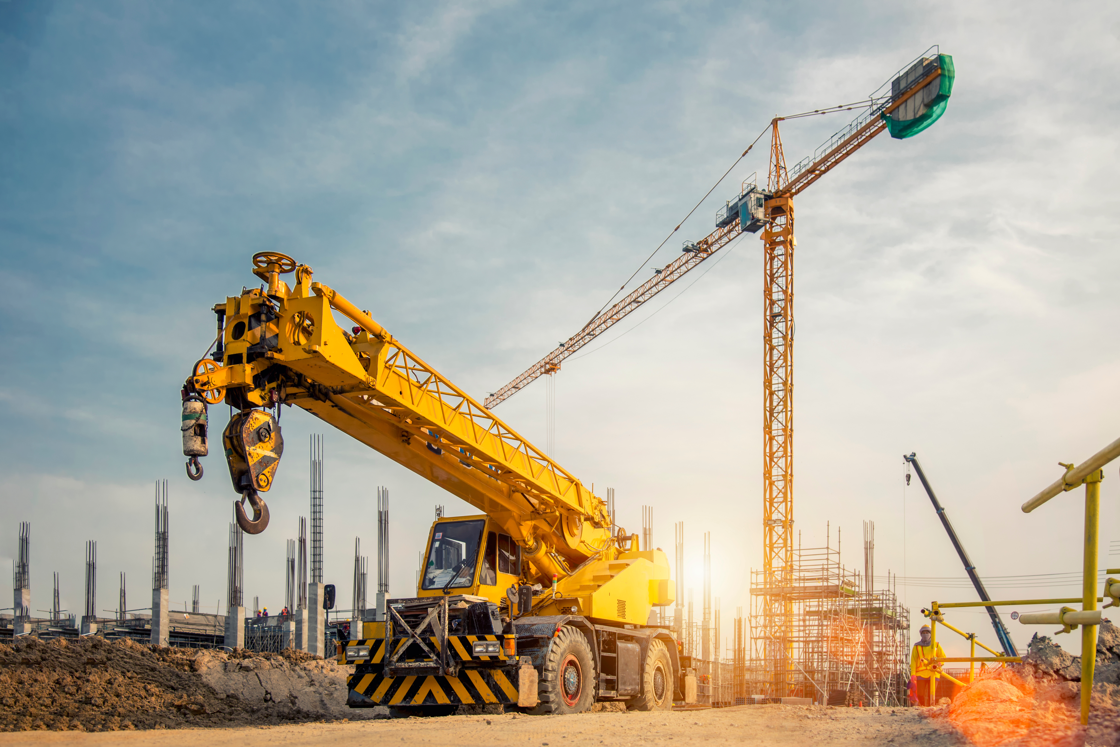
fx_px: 1183
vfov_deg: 35.1
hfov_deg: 50.7
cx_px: 560
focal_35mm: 38
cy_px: 374
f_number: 5.6
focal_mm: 38
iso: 100
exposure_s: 1/640
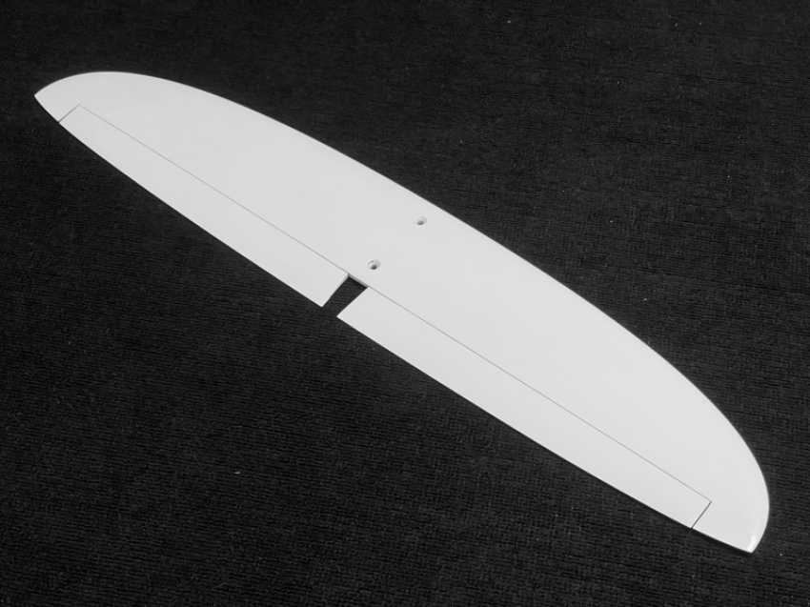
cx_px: 405
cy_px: 304
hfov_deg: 30.3
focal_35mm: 64
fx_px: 1497
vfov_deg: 22.9
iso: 160
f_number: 2.2
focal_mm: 7.5
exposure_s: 1/50
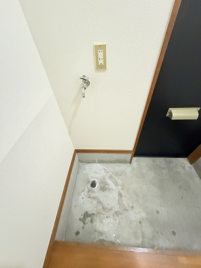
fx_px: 108
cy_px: 134
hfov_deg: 85.7
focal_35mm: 14
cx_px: 100
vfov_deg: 102.1
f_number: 2.2
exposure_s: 1/50
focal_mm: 2.22
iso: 1000
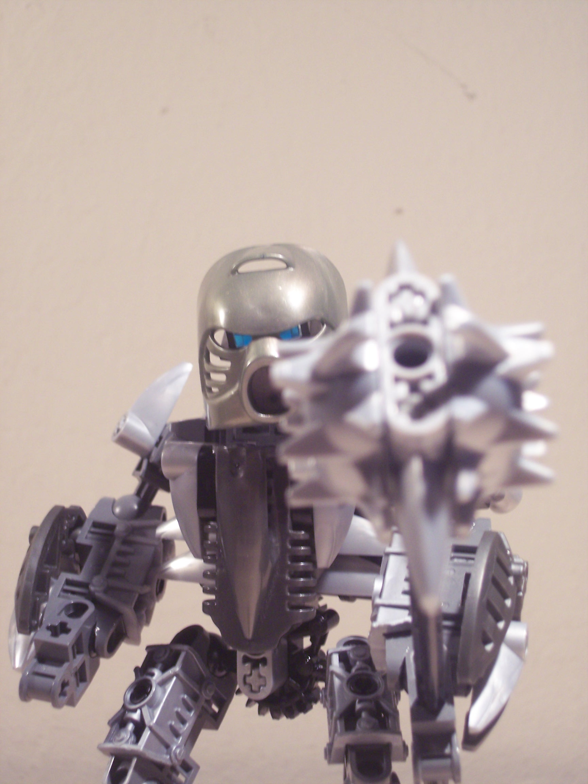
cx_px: 294
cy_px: 392
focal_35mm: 78
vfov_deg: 25.0
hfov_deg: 18.9
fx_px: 1767
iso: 200
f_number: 4.8
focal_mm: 16
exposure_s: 1/20
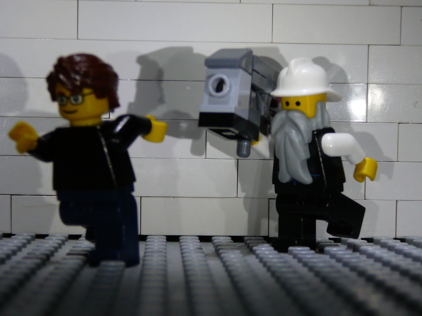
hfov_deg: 23.8
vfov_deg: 18.0
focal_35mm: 82
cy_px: 158
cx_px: 211
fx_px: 1000
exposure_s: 1/30
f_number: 3.8
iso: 125
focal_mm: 12.2
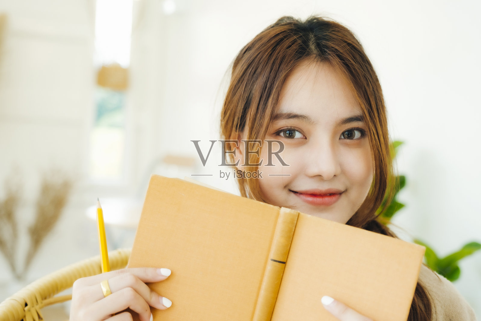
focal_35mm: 51
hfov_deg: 38.9
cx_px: 240
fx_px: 681
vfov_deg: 26.5
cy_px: 160
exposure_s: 1/1000
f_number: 2.8
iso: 800
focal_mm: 34.2
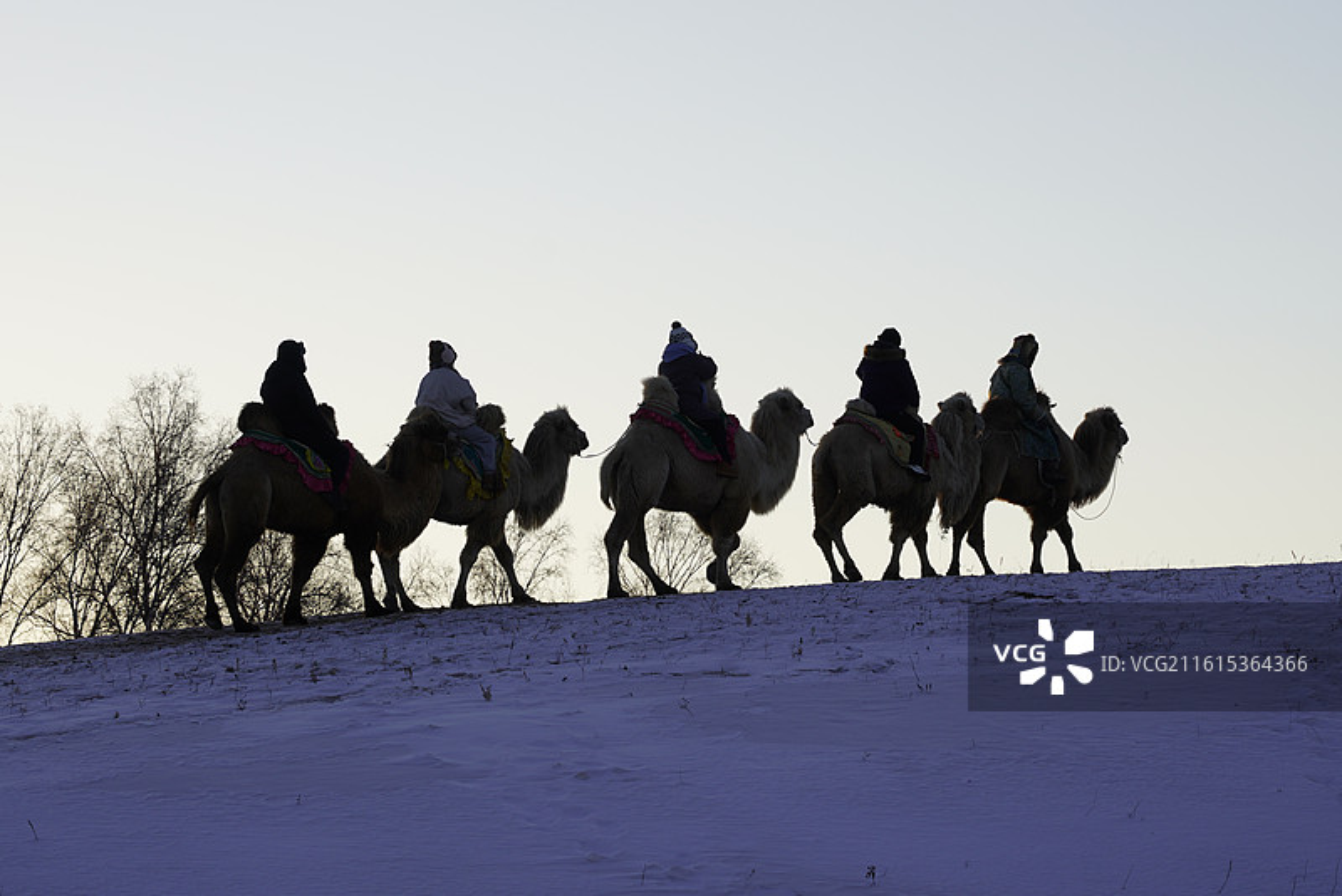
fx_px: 4624
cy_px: 448
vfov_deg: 11.1
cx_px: 671
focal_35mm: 124
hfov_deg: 16.5
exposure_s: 1/200
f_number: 6.3
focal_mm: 83
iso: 100
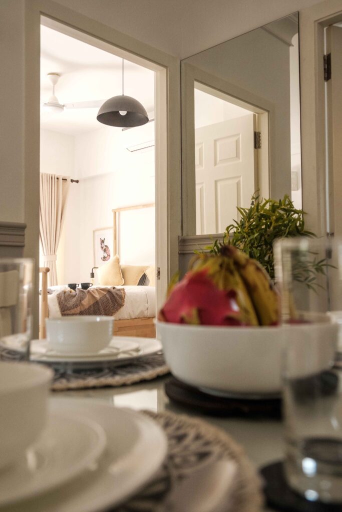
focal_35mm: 32
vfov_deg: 58.7
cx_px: 171
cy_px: 256
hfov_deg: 41.1
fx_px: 456
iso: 1600
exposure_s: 1/100
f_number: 4
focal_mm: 21.4
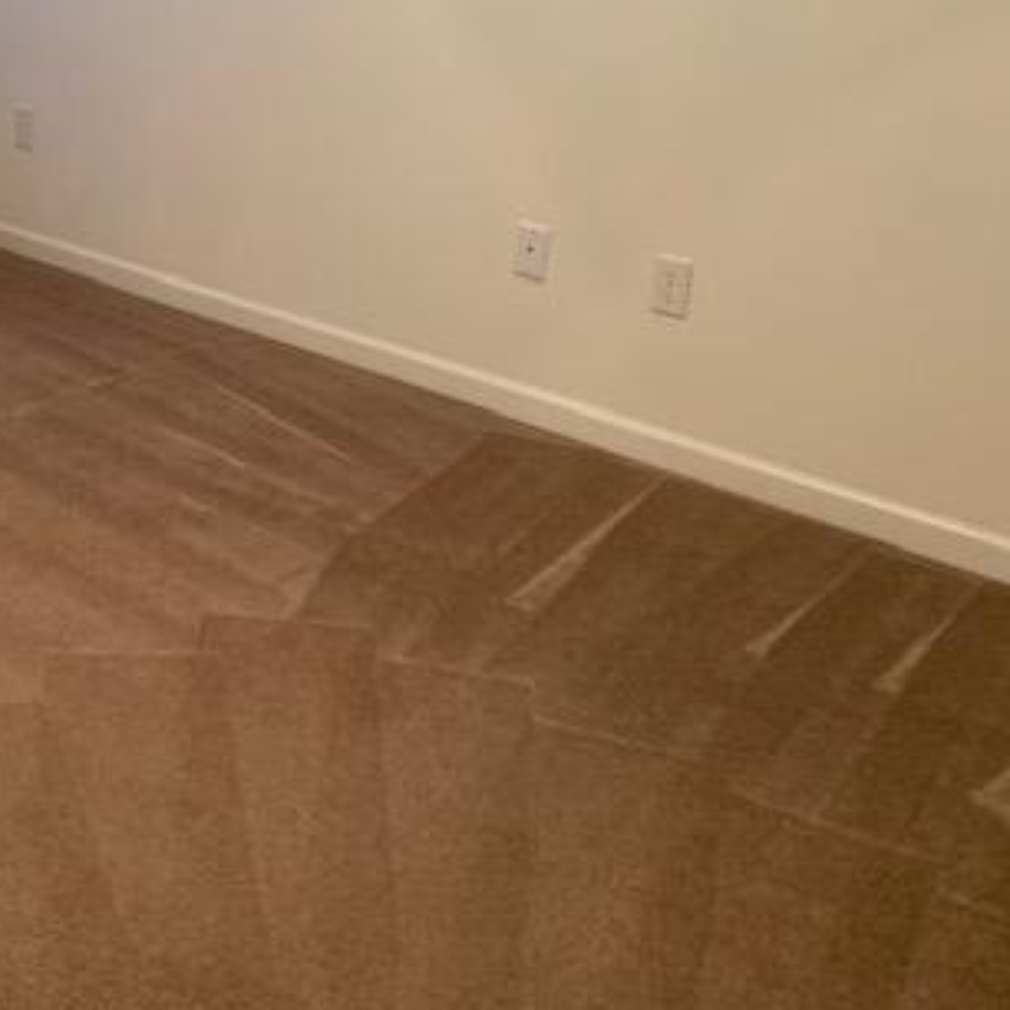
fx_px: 1584
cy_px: 281
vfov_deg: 34.8
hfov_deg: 32.9
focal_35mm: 48
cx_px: 33
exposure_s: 1/60
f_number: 1.8
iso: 200
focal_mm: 4.25
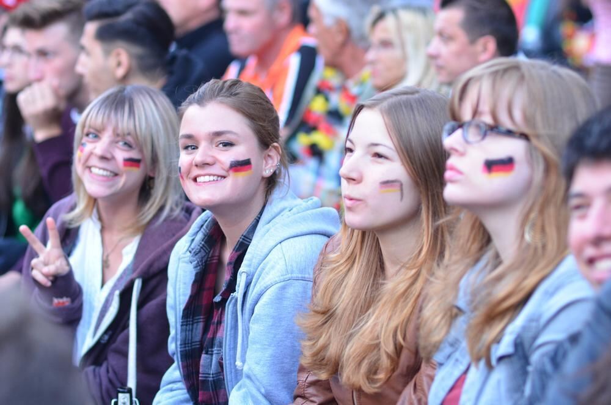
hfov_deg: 16.1
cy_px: 202
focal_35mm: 128
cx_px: 306
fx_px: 2159
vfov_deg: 10.7
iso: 800
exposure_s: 1/100
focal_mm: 85
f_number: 2.8
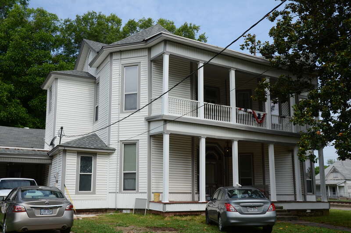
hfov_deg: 51.4
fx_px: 365
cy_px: 116
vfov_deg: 35.3
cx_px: 176
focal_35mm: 38
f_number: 8
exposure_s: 1/500
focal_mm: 25
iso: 200
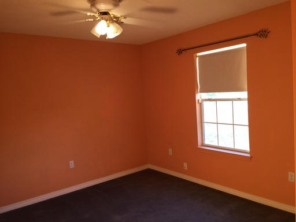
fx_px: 248
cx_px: 148
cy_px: 111
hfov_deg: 61.7
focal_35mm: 29
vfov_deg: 48.2
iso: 32
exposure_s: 1/30
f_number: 2.2
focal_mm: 4.15
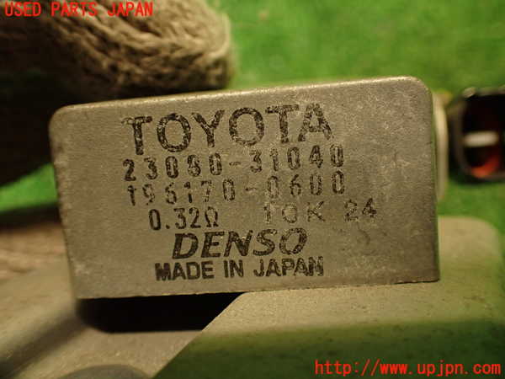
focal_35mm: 32
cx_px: 252
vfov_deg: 44.2
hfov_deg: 56.8
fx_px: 467
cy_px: 190
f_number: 2.4
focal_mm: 5.79
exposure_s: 1/30
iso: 400
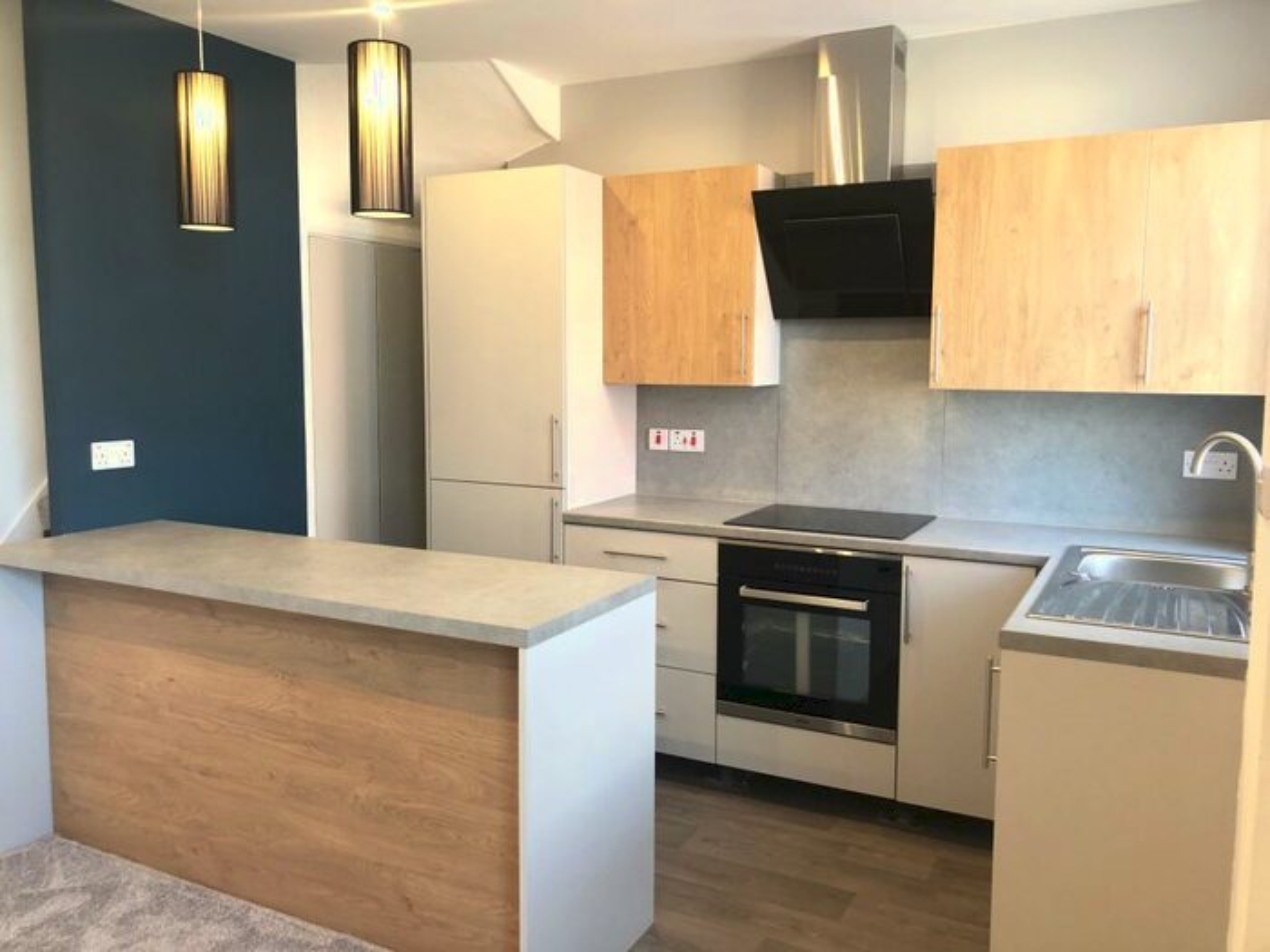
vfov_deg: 49.7
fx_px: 1027
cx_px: 635
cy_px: 476
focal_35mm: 28
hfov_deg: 63.4
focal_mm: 3.99
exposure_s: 1/20
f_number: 1.8
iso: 32
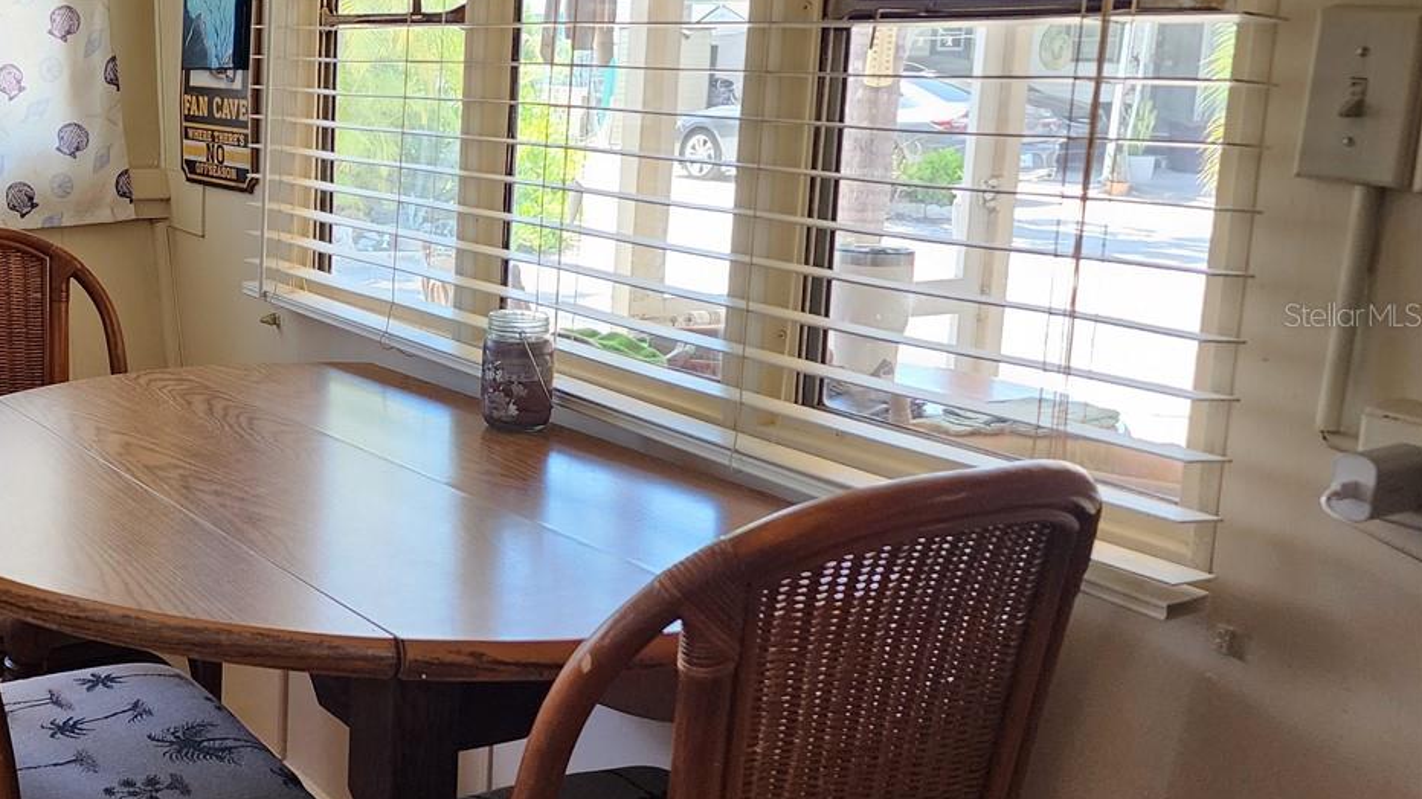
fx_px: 1621
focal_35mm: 43
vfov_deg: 27.6
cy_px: 314
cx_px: 208
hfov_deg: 44.1
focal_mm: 6.4
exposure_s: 1/120
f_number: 1.8
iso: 320
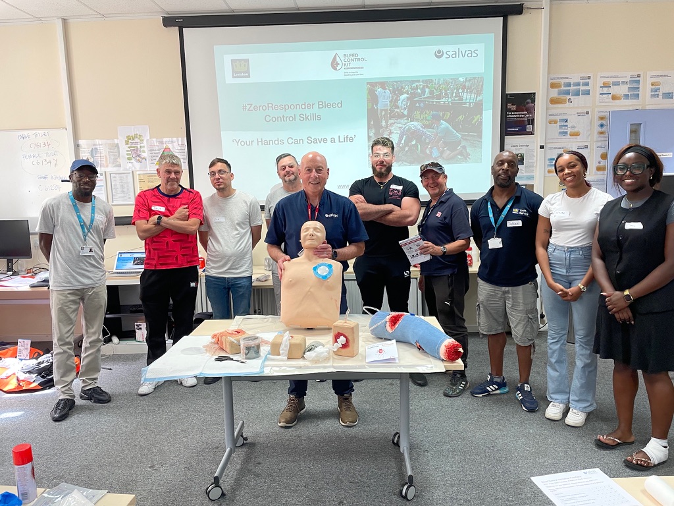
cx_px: 337
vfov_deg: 53.1
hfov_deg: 67.3
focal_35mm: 26
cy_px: 253
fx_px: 506
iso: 125
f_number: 1.6
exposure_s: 1/60
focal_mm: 4.2
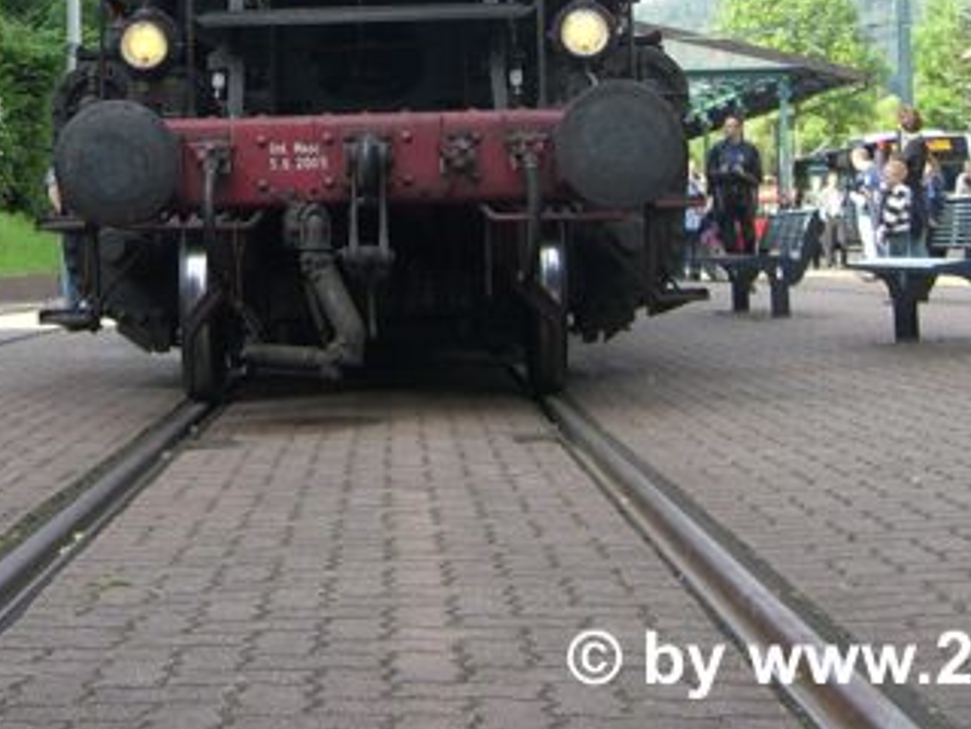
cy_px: 3
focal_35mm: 76
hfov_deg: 25.5
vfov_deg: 18.9
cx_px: 294
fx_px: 2132
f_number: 2.7
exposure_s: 1/200
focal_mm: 6.2
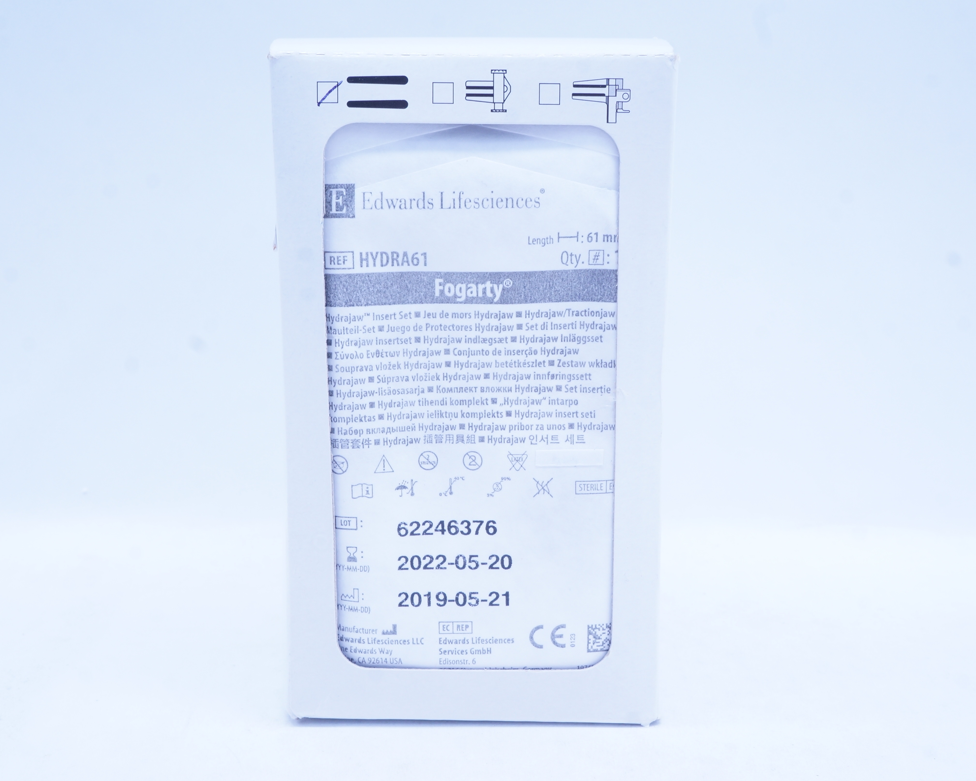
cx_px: 476
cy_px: 386
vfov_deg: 31.5
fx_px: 1387
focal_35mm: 48
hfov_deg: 38.8
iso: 400
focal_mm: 28
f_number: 13
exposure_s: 1/13
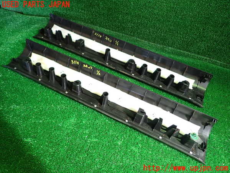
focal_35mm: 25
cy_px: 86
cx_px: 115
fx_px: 166
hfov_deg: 69.4
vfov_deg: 54.9
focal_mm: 4.5
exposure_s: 1/30
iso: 250
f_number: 2
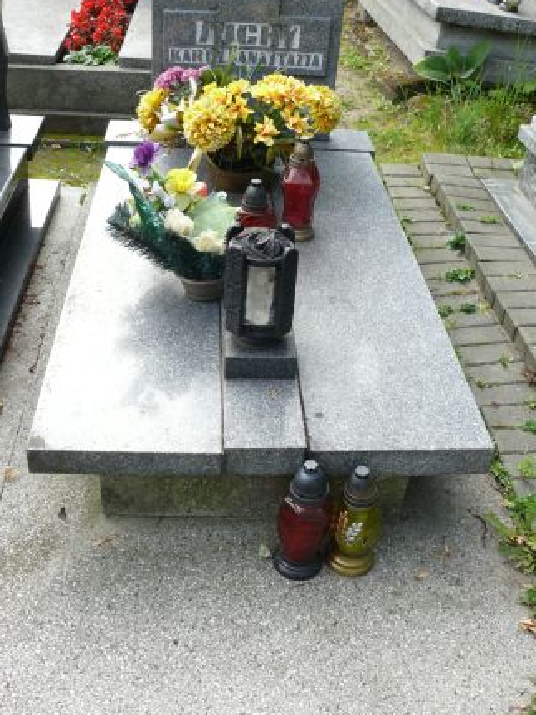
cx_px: 267
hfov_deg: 36.8
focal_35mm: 39
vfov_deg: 47.8
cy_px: 322
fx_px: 806
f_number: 4
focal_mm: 7.4
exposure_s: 1/160
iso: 100
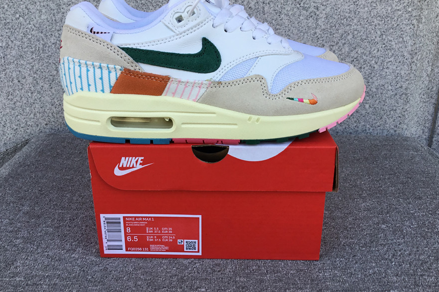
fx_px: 402
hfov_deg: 57.2
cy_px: 129
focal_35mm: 33
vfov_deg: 39.9
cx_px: 220
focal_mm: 3.3
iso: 25
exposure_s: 1/220
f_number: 2.4
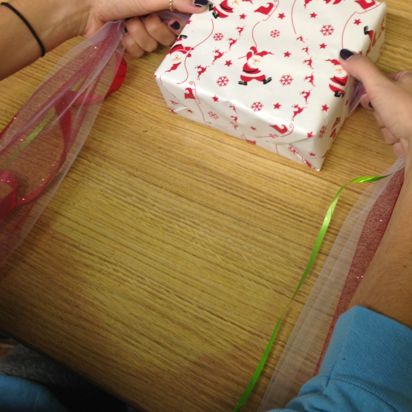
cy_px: 199
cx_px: 277
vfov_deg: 31.6
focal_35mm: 54
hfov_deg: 31.4
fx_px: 727
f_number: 2.4
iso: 64
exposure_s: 1/20
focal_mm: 4.12
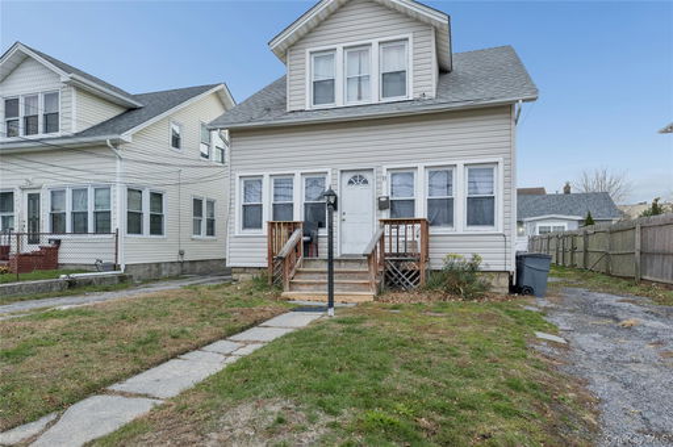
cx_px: 336
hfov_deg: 81.3
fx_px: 392
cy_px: 224
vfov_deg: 59.4
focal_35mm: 21
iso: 800
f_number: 8
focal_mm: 14
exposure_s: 1/40
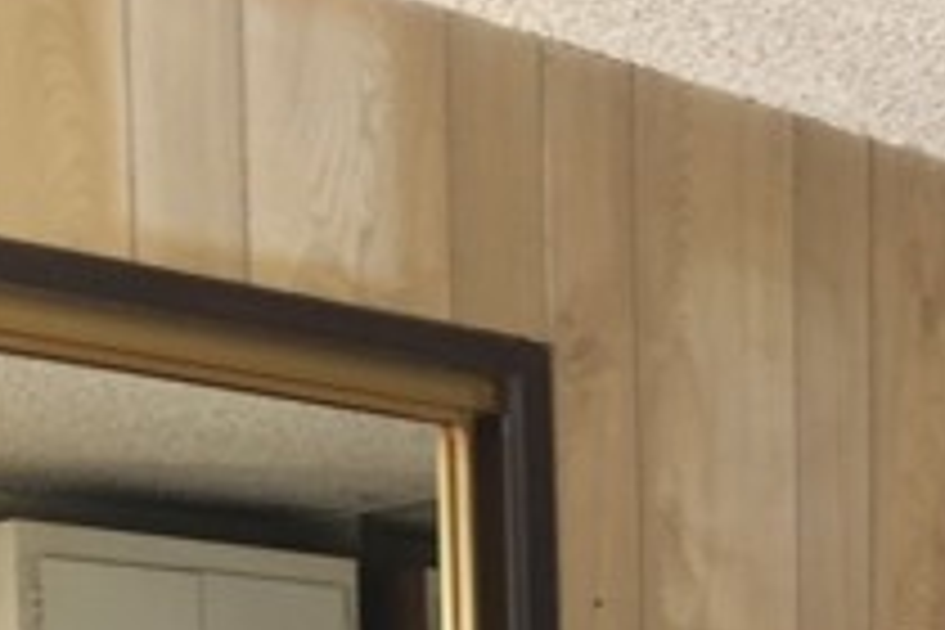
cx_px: 1053
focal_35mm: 92
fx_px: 2415
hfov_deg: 21.0
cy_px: 1256
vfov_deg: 12.9
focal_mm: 4.15
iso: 40
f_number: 2.2
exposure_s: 1/40
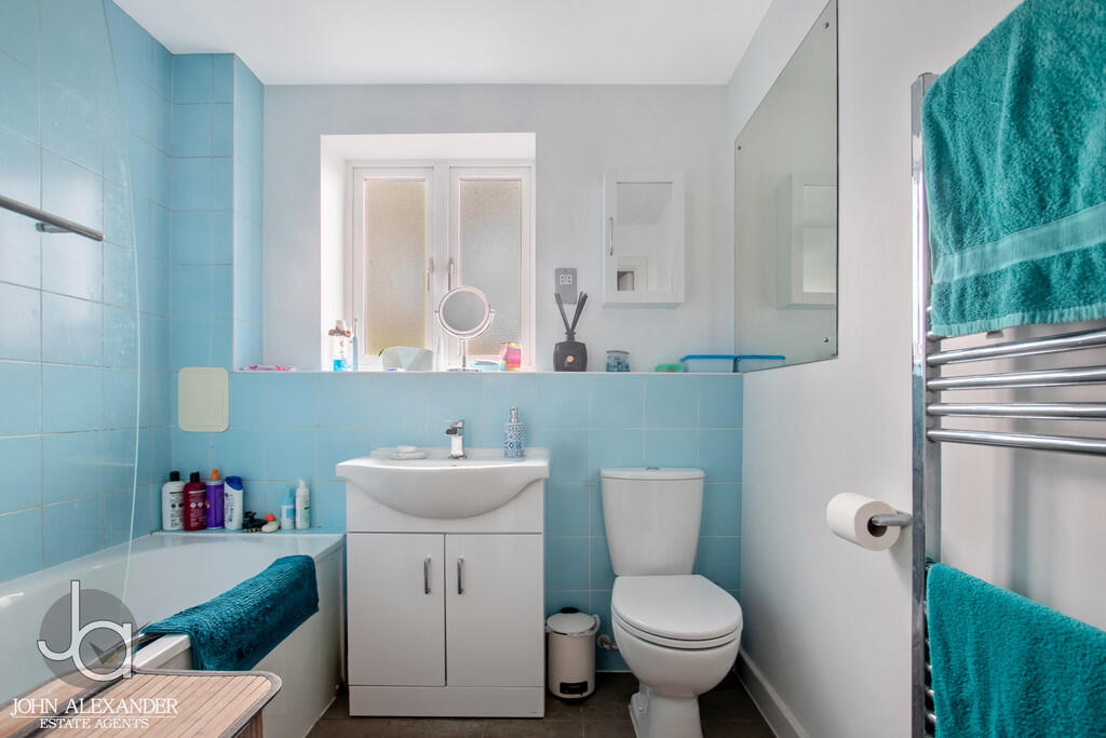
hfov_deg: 100.4
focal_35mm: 15
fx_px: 461
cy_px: 369
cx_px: 553
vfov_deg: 77.3
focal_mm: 10
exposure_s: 1/500
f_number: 5
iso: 200
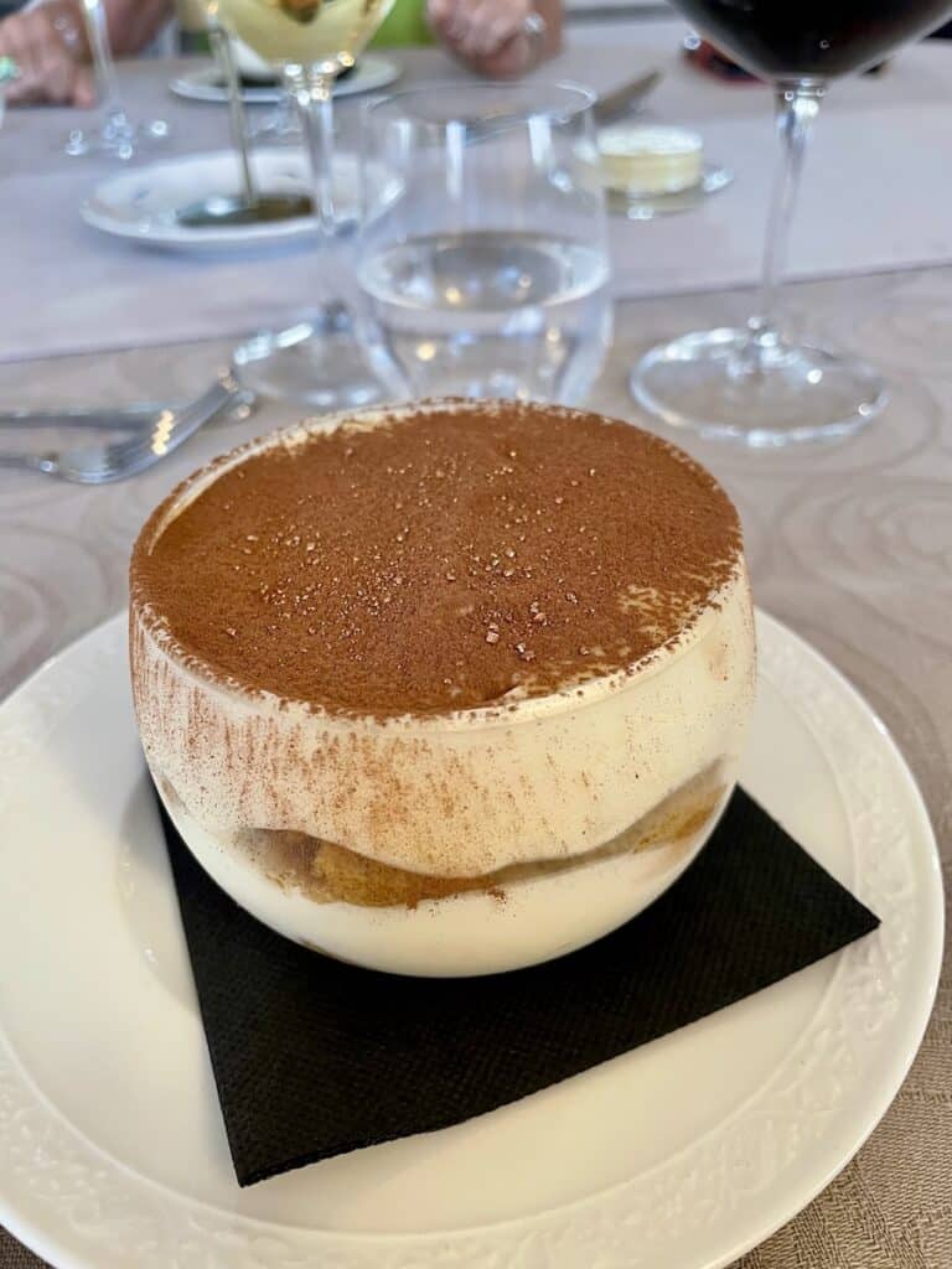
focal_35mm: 26
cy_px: 634
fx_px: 953
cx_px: 476
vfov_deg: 67.3
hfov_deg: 53.1
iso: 160
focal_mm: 4.2
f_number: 1.6
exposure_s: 1/60
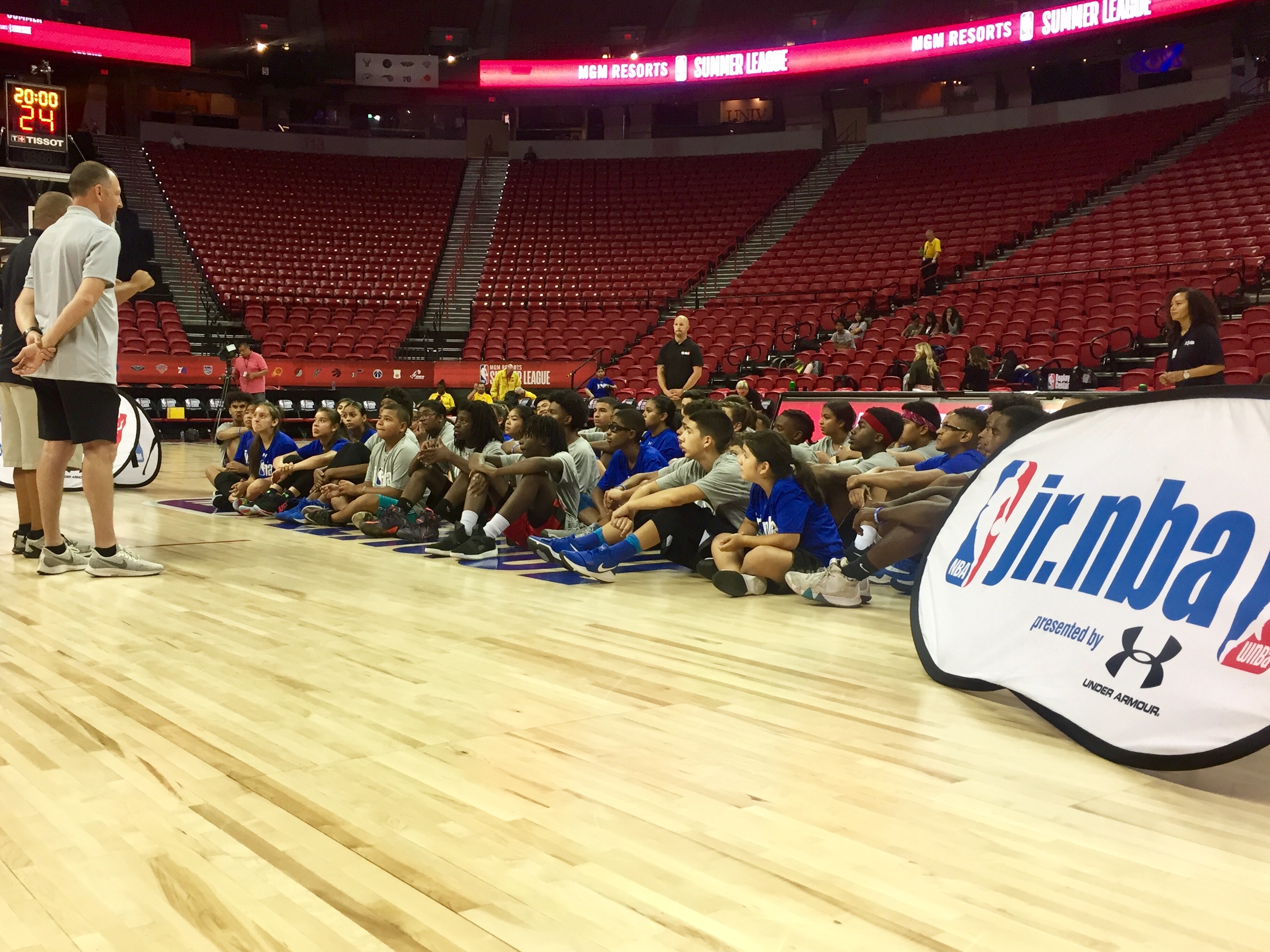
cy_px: 465
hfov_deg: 52.6
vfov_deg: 40.7
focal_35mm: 35
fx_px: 1284
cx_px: 579
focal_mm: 4.15
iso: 40
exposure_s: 1/40
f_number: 2.2
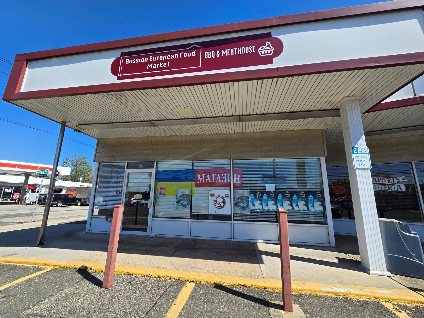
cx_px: 212
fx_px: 159
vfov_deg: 89.9
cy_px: 159
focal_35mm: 13
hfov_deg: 106.2
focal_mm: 2.2
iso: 50
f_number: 2.2
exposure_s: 1/1785
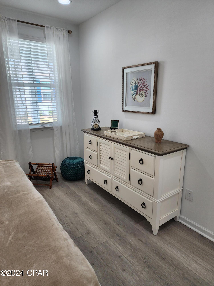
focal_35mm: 23
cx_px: 107
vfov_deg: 73.9
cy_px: 143
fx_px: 190
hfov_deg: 58.9
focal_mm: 6.4
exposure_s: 1/120
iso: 80
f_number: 1.8
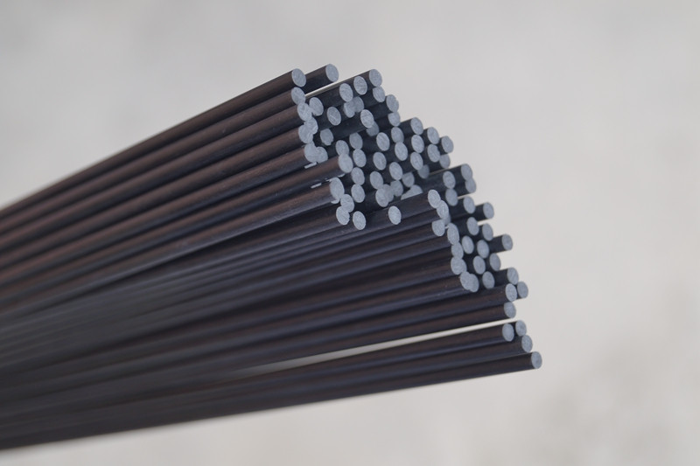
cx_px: 350
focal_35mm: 75
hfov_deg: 27.0
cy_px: 233
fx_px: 1458
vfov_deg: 18.2
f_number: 5.6
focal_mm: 50
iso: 200
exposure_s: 1/80
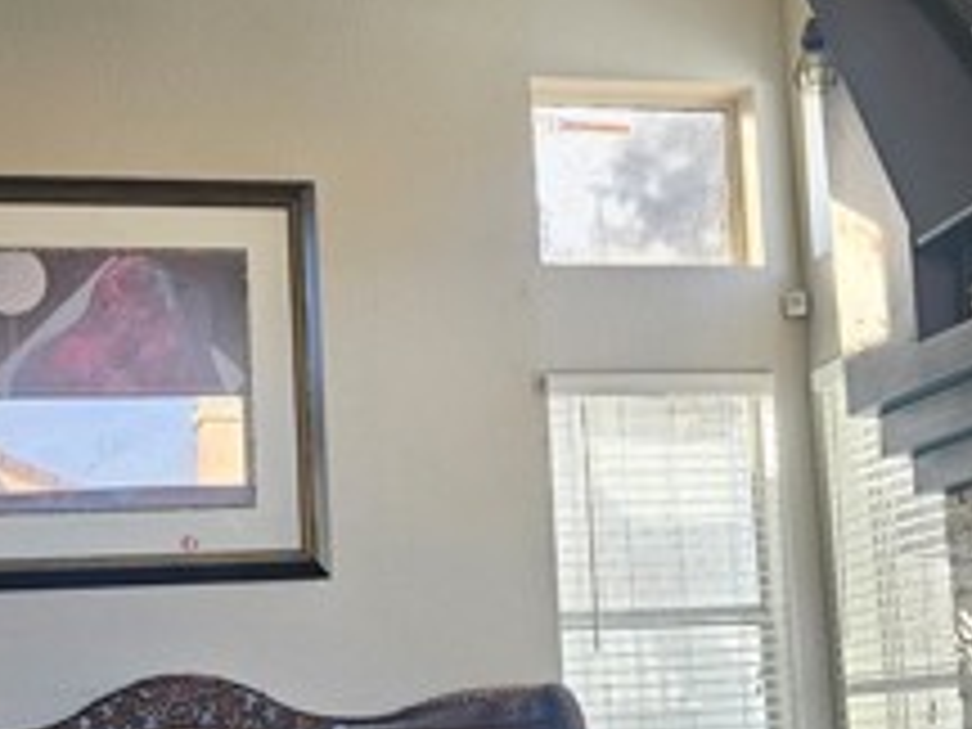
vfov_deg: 21.6
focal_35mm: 68
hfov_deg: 28.6
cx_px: 486
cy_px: 428
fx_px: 1909
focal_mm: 5.4
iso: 64
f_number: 1.8
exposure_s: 1/120
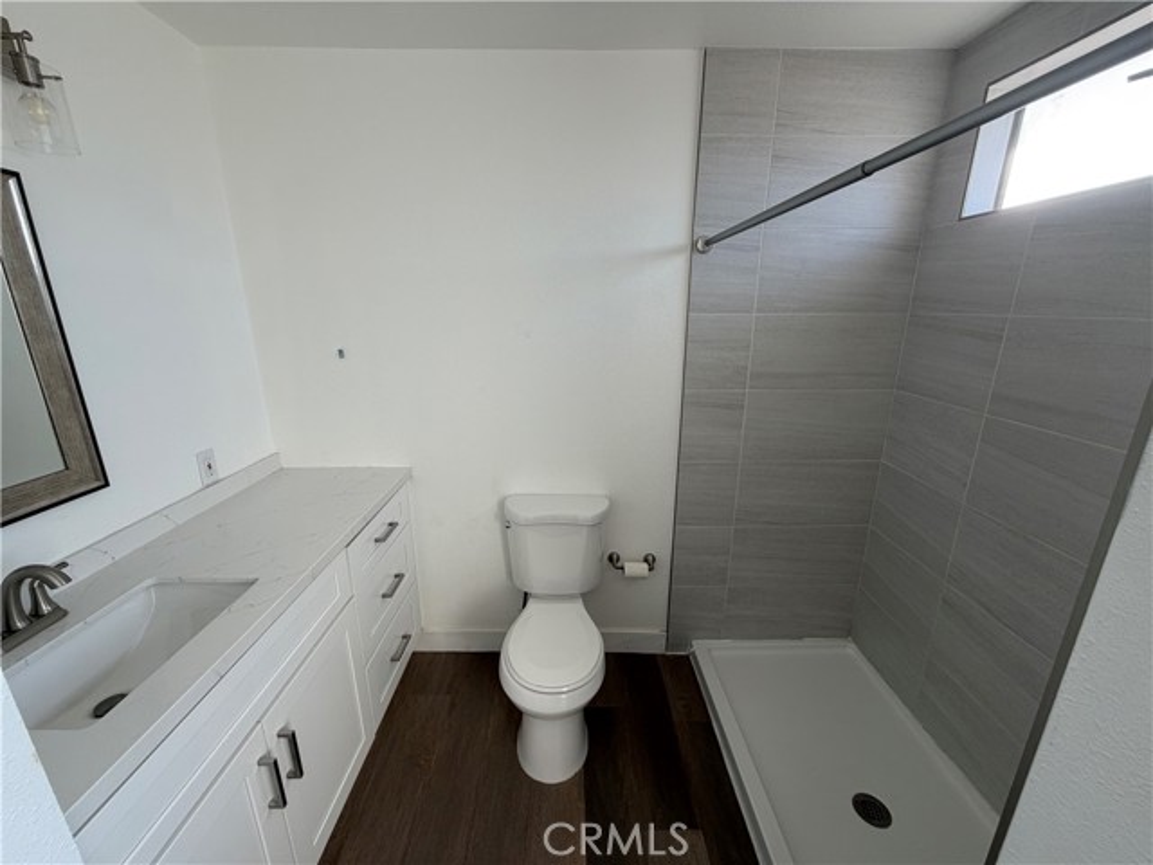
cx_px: 576
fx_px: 466
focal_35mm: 14
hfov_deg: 102.1
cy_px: 432
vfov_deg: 85.7
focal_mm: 2.22
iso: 50
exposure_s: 1/121
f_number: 2.2
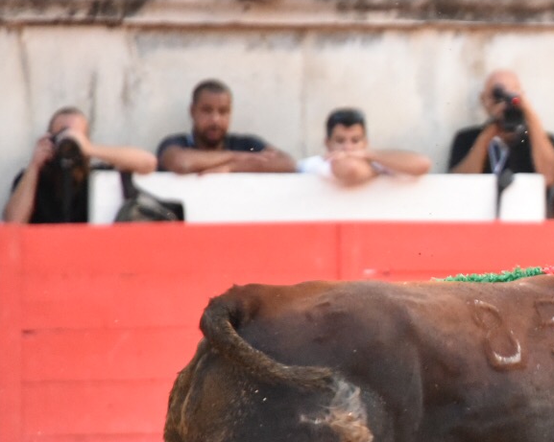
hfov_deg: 2.9
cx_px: 714
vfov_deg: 2.3
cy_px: 269
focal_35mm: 659
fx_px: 10800
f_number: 5.6
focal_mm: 250
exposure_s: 1/640
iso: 10000
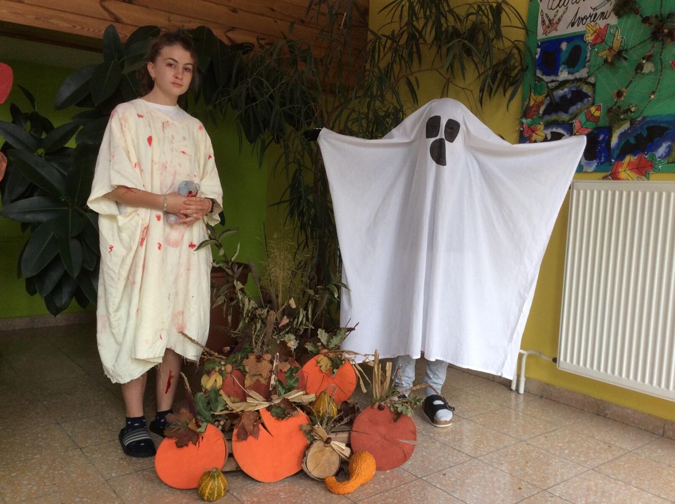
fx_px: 623
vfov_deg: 44.0
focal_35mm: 32
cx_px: 338
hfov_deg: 56.9
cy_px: 252
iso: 40
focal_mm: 3.3
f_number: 2.4
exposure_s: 1/25
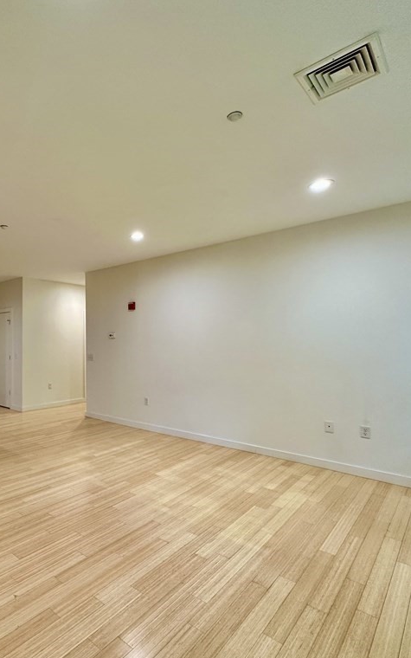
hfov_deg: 56.7
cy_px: 332
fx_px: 358
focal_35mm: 20
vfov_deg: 85.1
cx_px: 102
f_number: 2.2
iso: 160
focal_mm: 2.22
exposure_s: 1/60
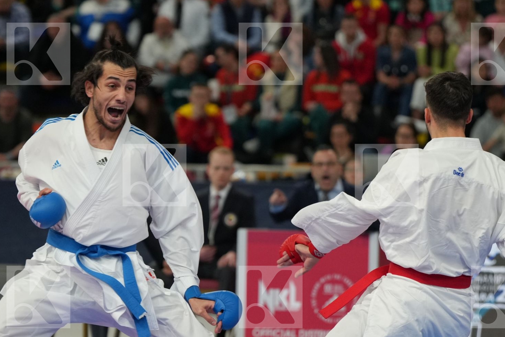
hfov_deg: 8.5
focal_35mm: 243
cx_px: 271
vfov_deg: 5.7
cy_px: 175
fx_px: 3409
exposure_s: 1/1000
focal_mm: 133
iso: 1600
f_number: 2.8
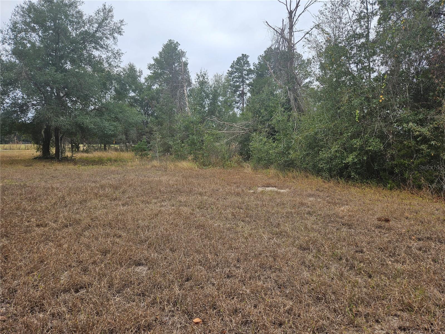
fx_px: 296
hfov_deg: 73.9
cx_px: 222
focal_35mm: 23
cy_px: 167
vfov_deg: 58.9
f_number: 1.8
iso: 25
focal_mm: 5.4
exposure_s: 1/383
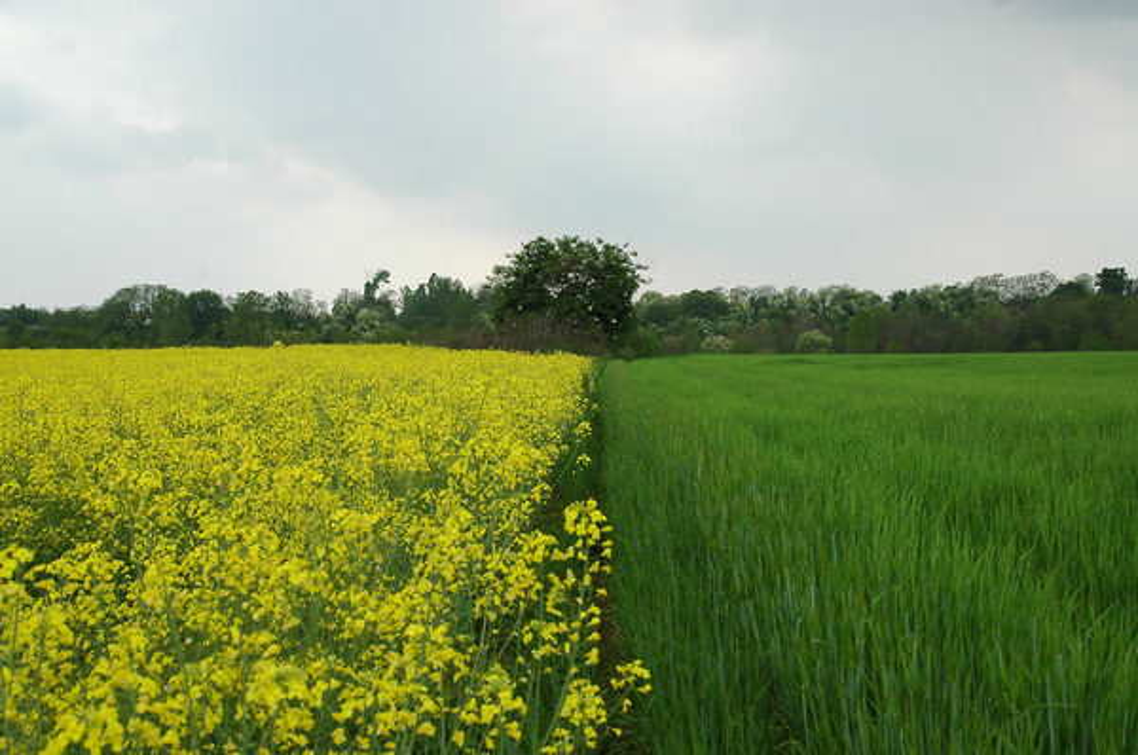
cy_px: 378
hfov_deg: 46.5
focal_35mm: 42
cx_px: 569
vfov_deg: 31.8
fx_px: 1326
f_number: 10
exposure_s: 1/250
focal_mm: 28
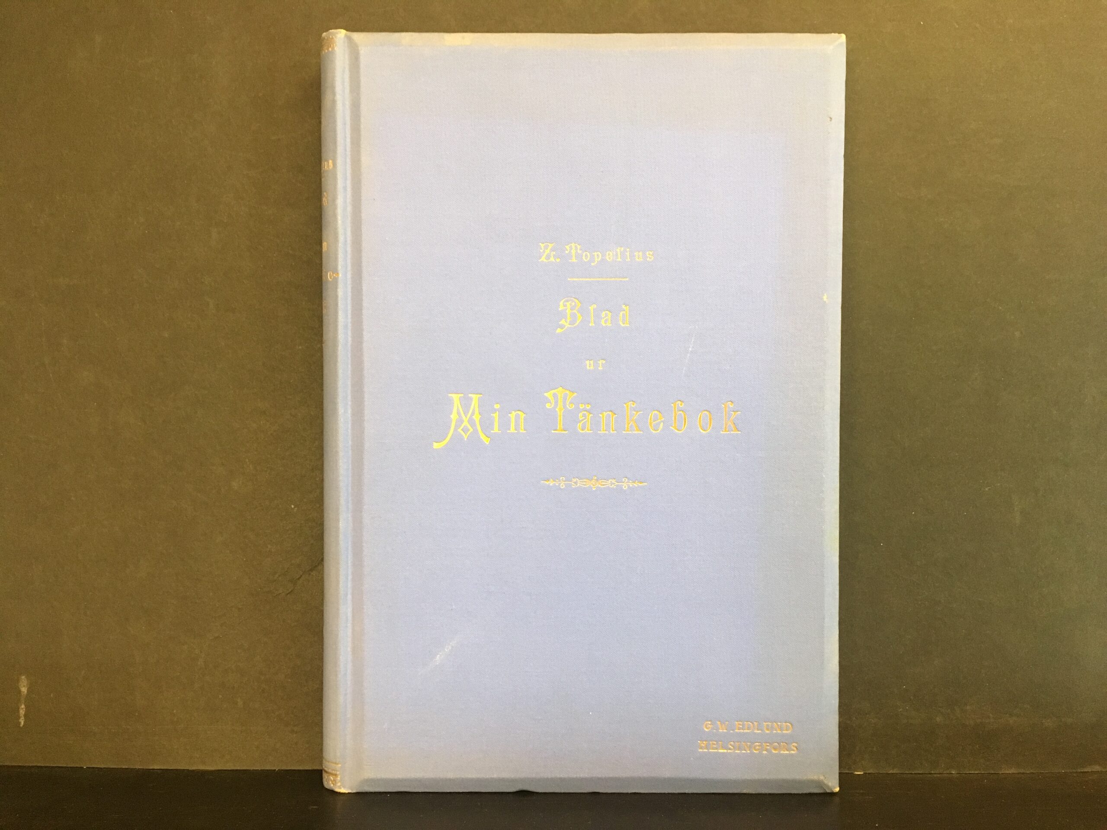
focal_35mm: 29
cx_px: 554
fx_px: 927
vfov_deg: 48.2
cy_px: 415
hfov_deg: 61.7
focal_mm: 4.15
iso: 250
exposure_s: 1/33
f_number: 2.2
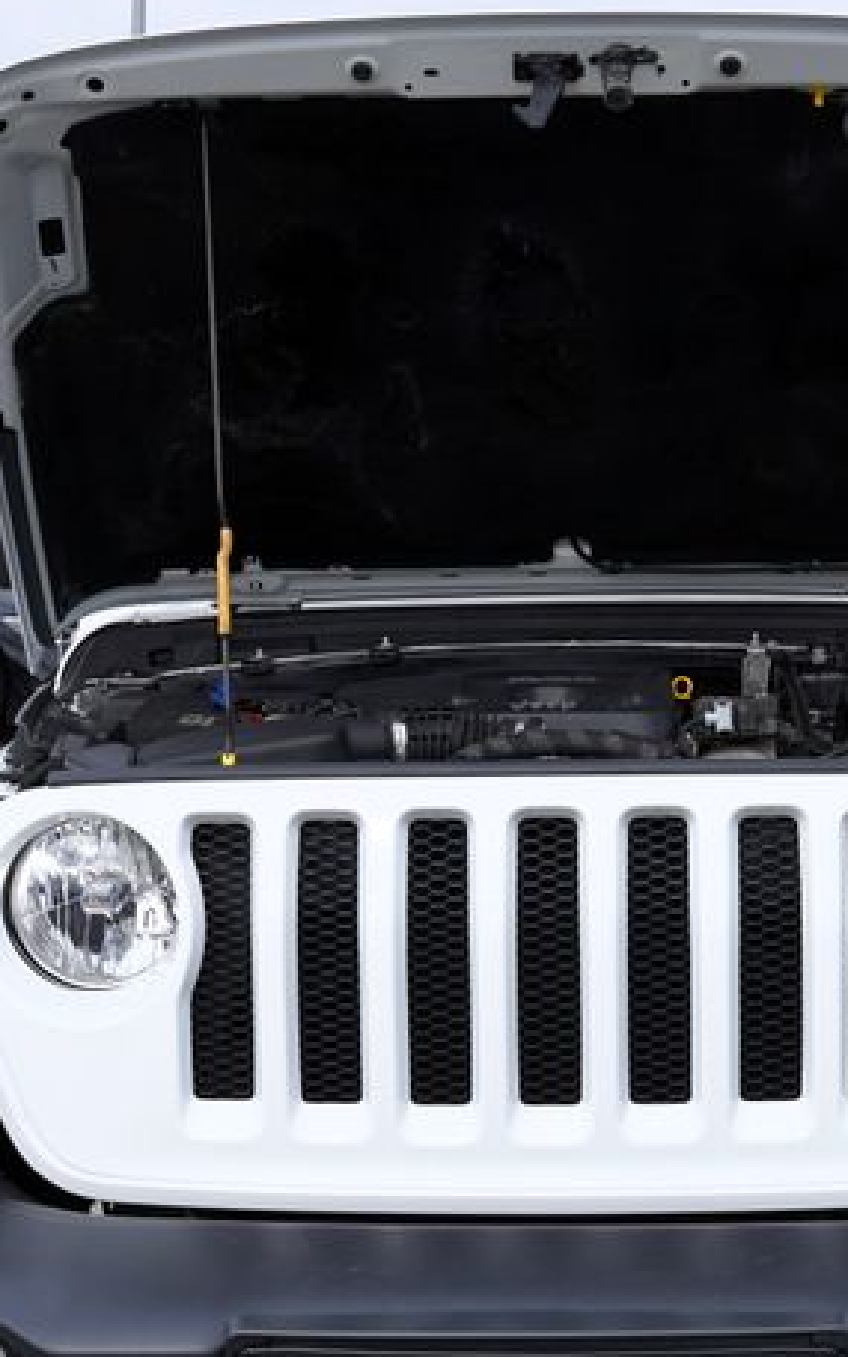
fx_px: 2367
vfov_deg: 31.9
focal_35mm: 64
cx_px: 547
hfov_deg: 20.3
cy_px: 833
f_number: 8
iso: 100
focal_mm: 28
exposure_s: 1/250
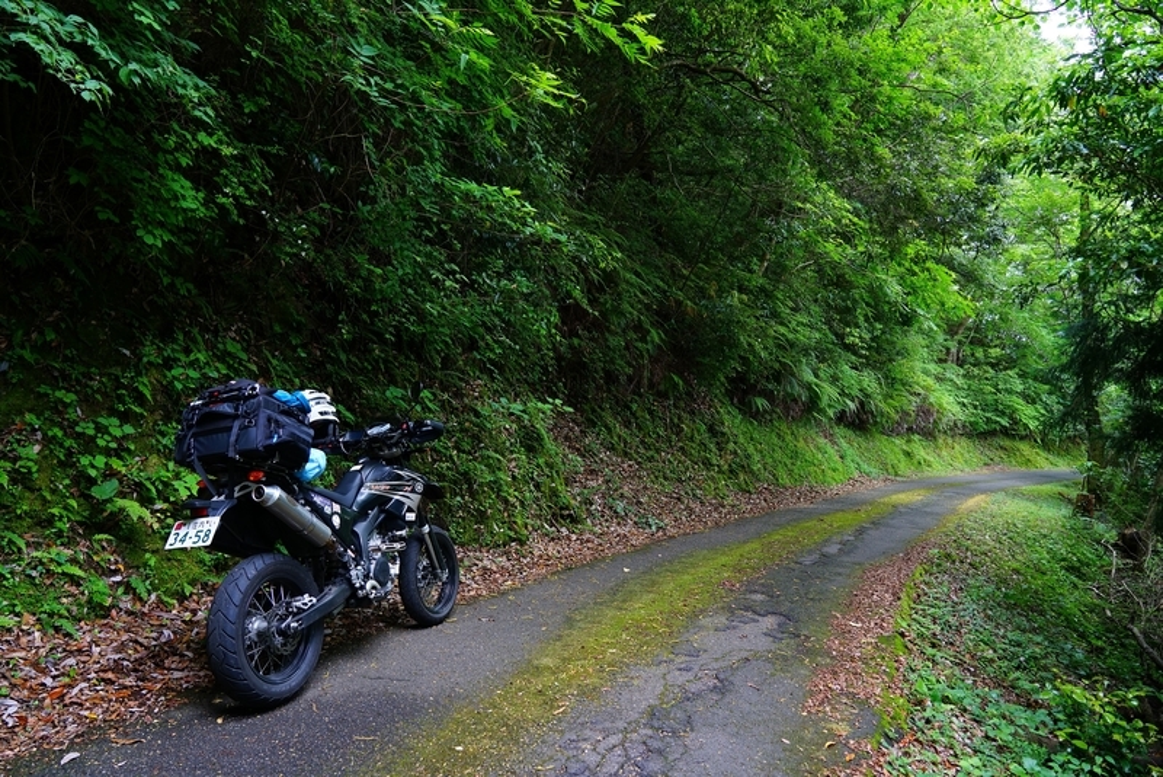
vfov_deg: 53.2
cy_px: 388
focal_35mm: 24
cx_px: 582
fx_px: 776
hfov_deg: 73.7
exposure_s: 1/60
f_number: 4
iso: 200
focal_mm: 24
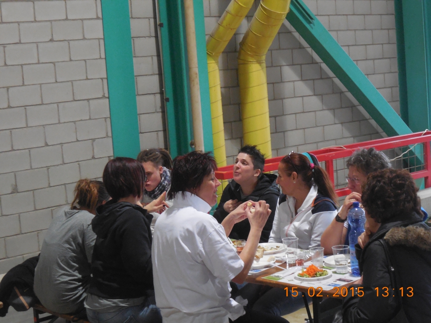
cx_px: 216
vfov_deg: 20.4
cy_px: 162
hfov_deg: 27.0
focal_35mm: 72
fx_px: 896
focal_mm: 12.8
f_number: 6
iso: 800
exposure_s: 1/50
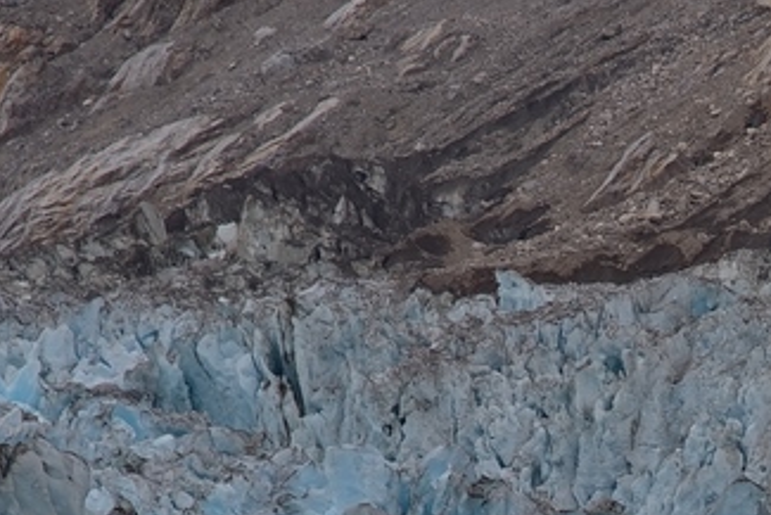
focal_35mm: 473
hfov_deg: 4.3
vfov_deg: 2.9
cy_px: 662
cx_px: 816
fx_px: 10134
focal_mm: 120
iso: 100
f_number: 5.6
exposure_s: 1/250
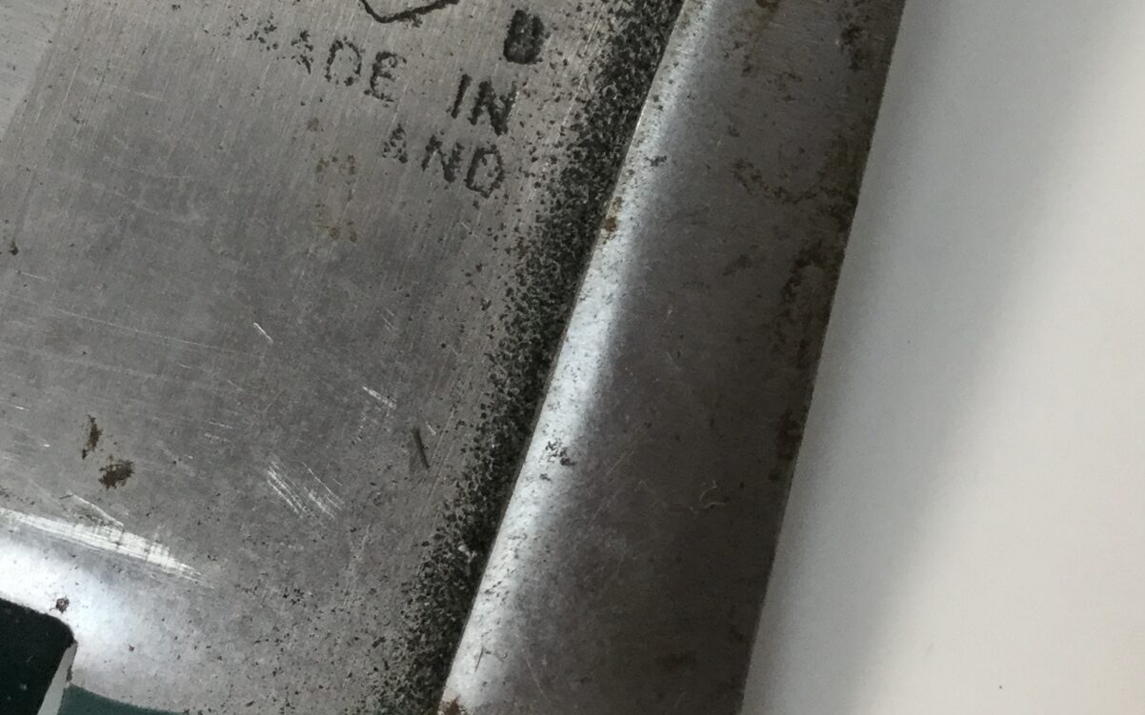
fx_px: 2184
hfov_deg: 29.4
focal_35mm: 70
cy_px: 30
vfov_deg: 18.2
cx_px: 526
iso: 40
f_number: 2.4
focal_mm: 3.3
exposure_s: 1/33
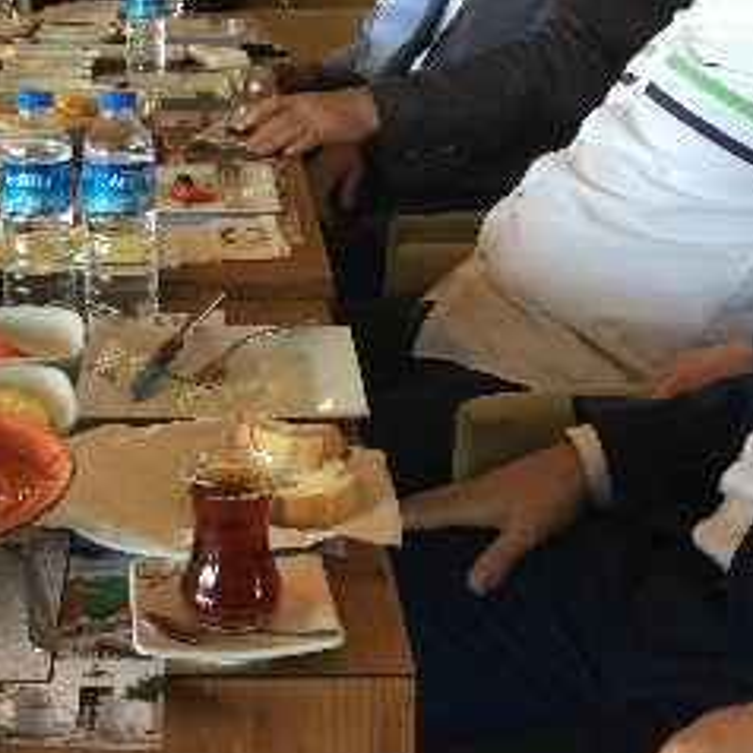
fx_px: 1772
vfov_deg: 23.4
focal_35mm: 72
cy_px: 79
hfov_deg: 23.8
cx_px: 218
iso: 50
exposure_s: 1/33
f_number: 2.2
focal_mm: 4.15
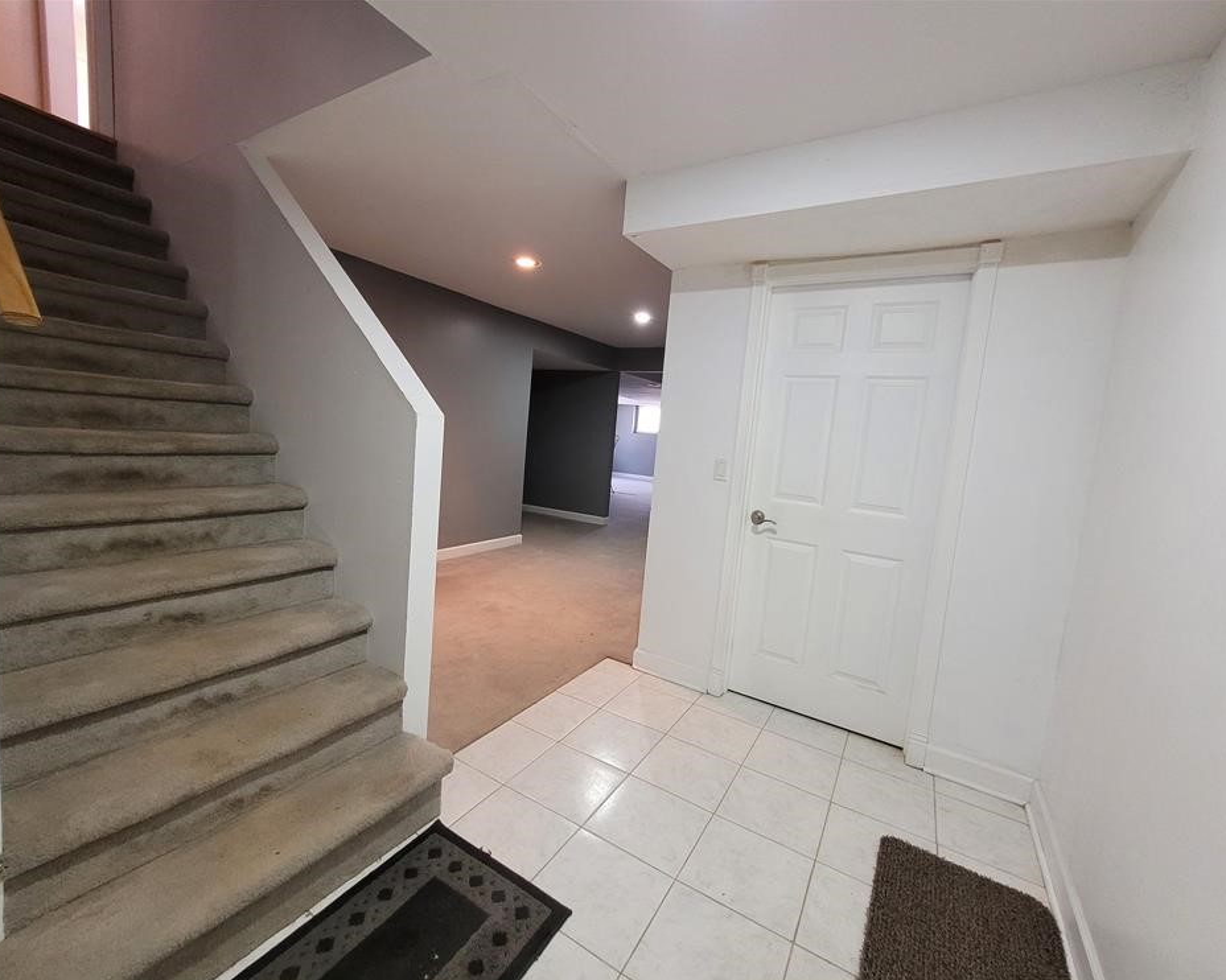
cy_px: 506
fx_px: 508
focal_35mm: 14
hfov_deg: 100.7
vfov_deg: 87.9
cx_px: 618
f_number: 2.2
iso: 320
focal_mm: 1.74
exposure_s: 1/30
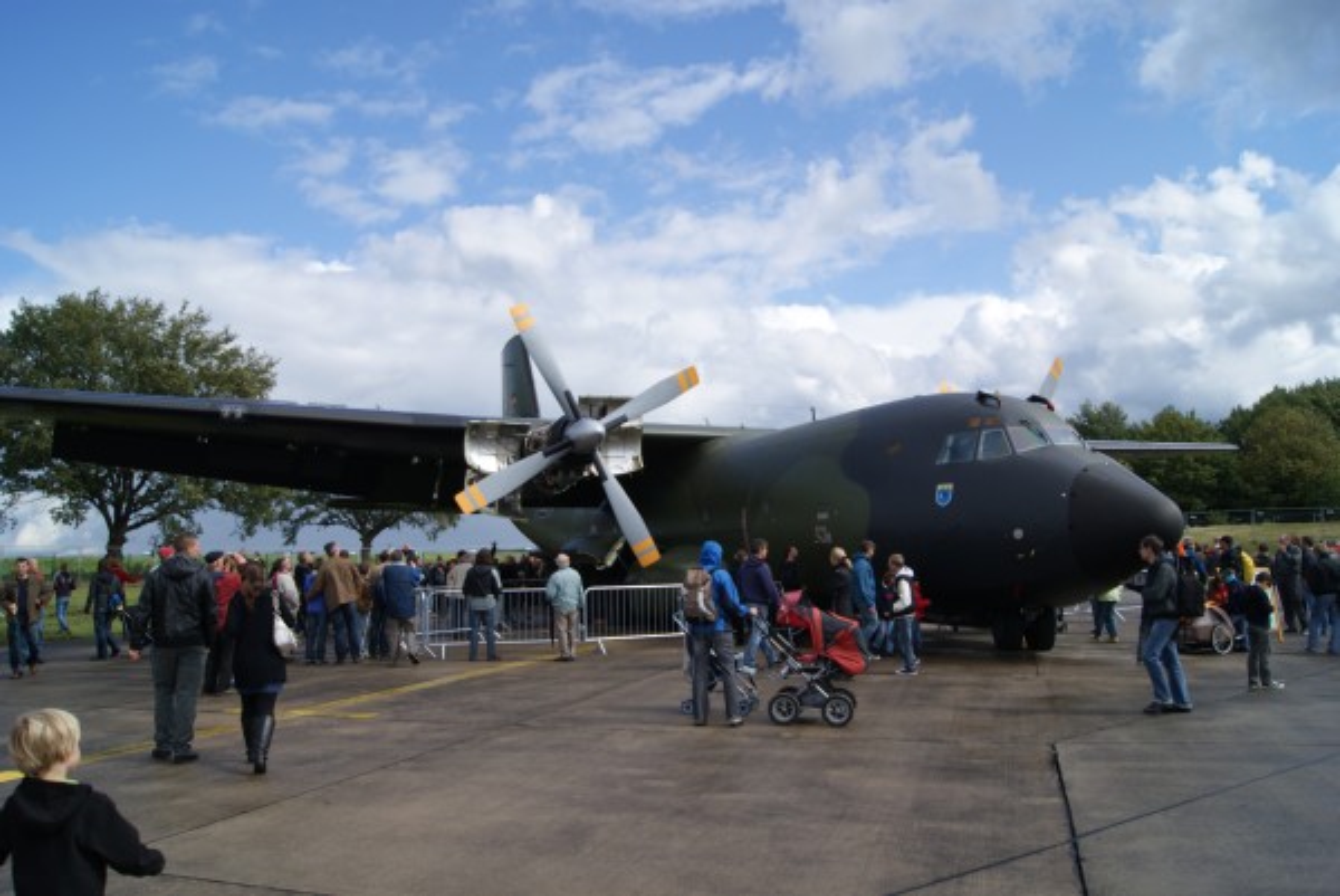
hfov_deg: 67.3
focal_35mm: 27
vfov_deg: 48.0
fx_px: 1006
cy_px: 448
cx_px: 670
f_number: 10
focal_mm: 18
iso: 100
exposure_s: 1/160
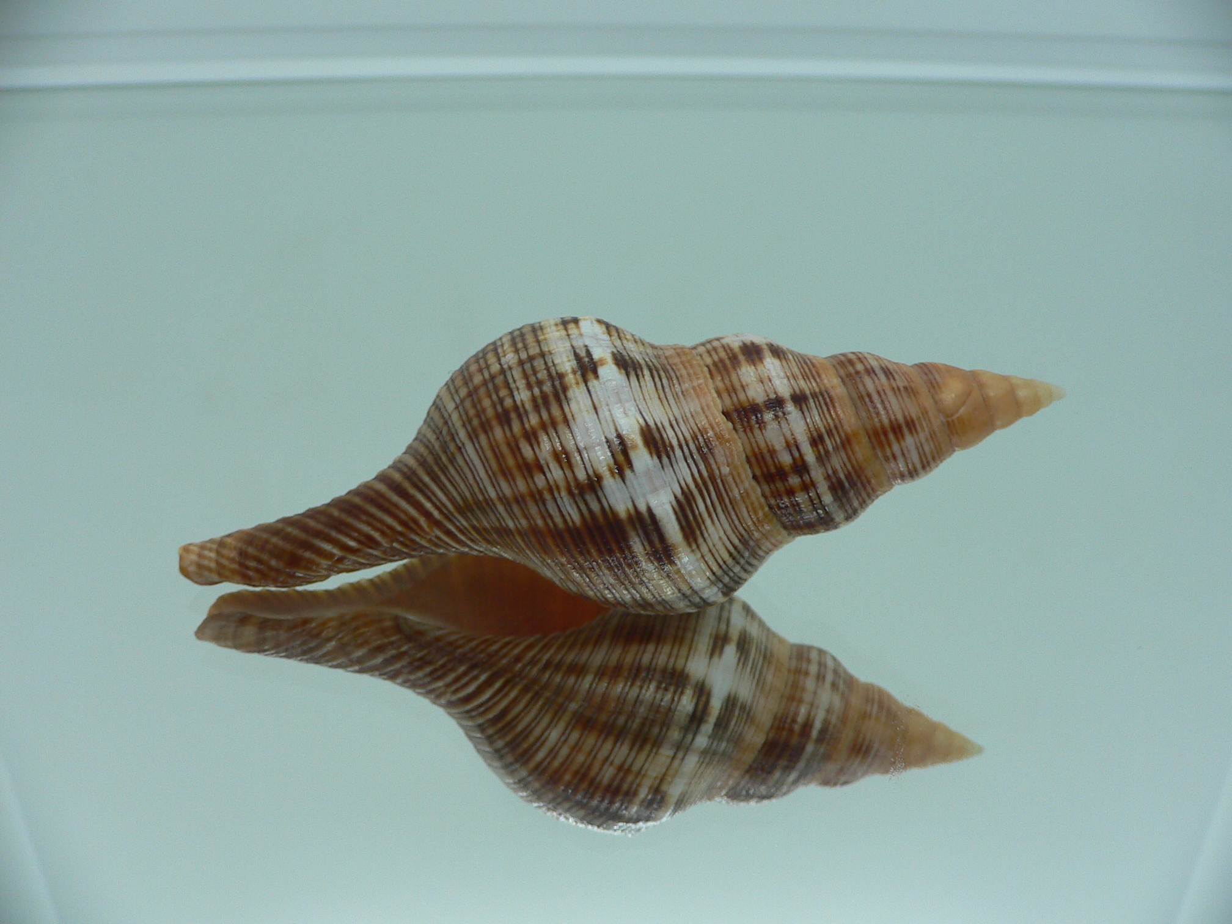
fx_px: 1246
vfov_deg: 40.7
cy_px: 462
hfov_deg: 52.6
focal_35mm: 35
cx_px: 616
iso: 80
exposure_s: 1/60
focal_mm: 4.6
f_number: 2.8
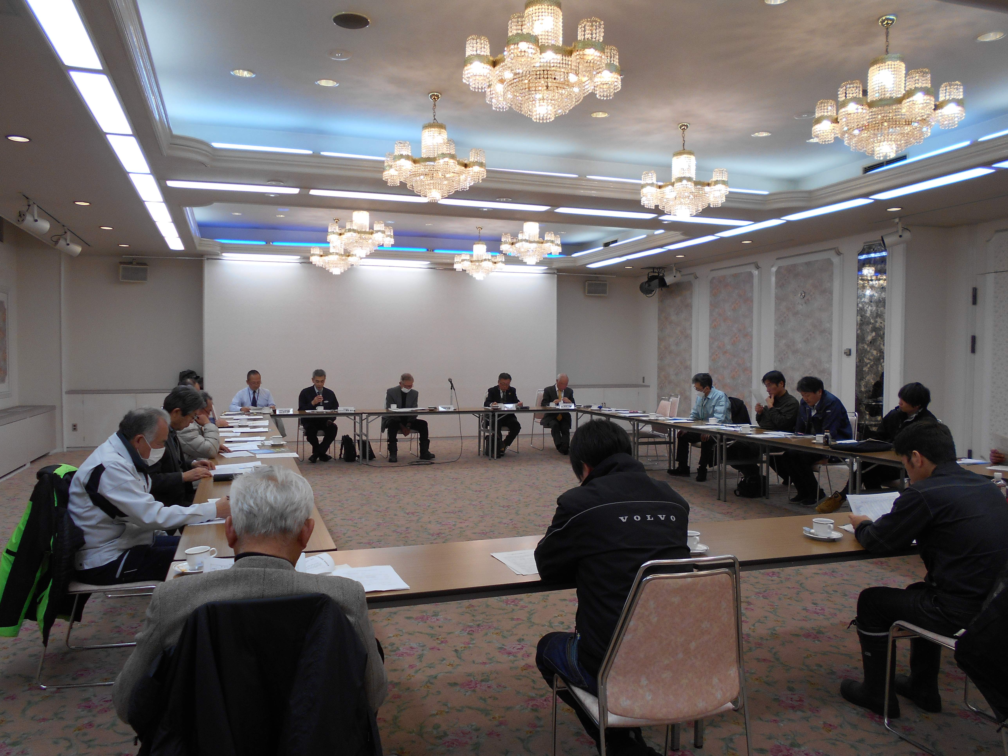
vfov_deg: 53.1
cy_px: 378
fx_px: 757
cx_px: 504
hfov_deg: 67.3
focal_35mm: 26
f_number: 3.2
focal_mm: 4.6
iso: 80
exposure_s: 1/40
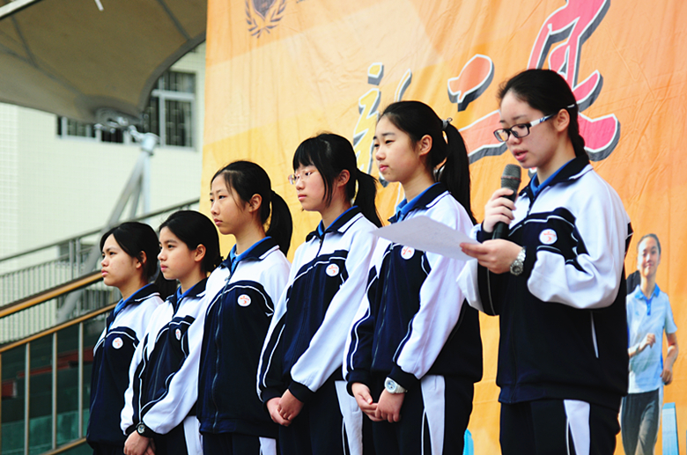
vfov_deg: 10.6
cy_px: 228
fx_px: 2457
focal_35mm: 129
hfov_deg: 15.9
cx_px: 344
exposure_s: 1/125
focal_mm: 86
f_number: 4
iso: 200
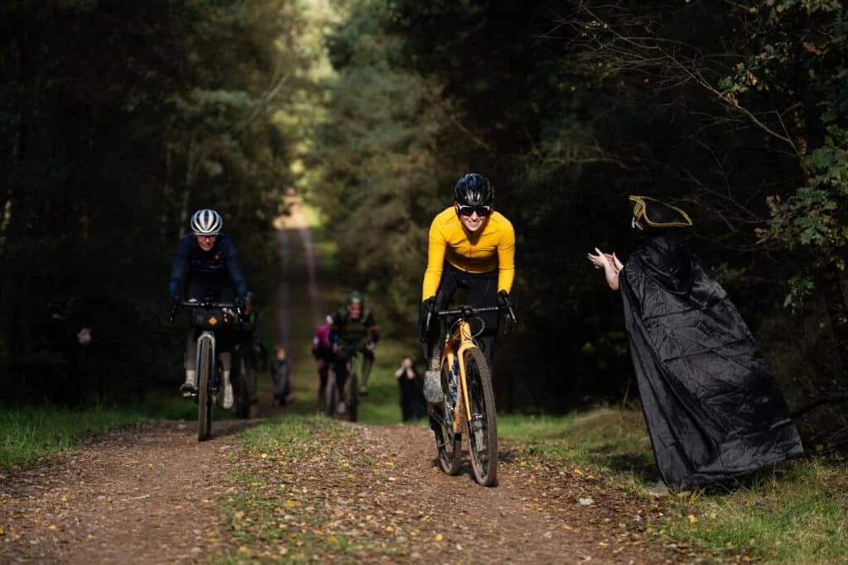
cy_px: 282
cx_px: 424
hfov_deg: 18.4
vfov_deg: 12.3
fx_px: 2615
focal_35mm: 111
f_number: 2.8
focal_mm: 111
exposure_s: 1/1250
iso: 250
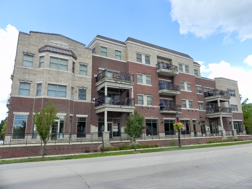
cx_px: 126
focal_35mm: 26
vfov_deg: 53.1
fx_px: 189
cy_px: 94
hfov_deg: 67.3
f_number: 5.6
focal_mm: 4.6
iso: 160
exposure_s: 1/286
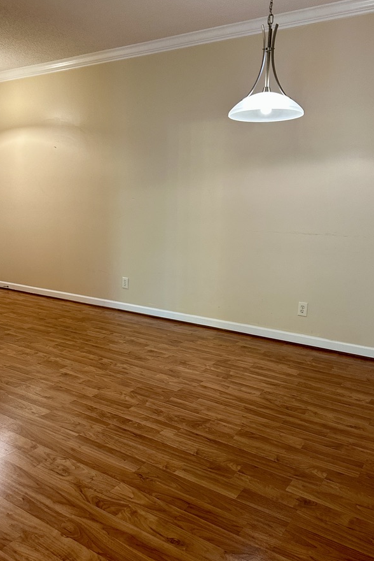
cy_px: 290
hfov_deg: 45.0
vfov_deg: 63.6
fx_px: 452
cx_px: 187
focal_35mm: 29
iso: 320
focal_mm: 6.86
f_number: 1.78
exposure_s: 1/60
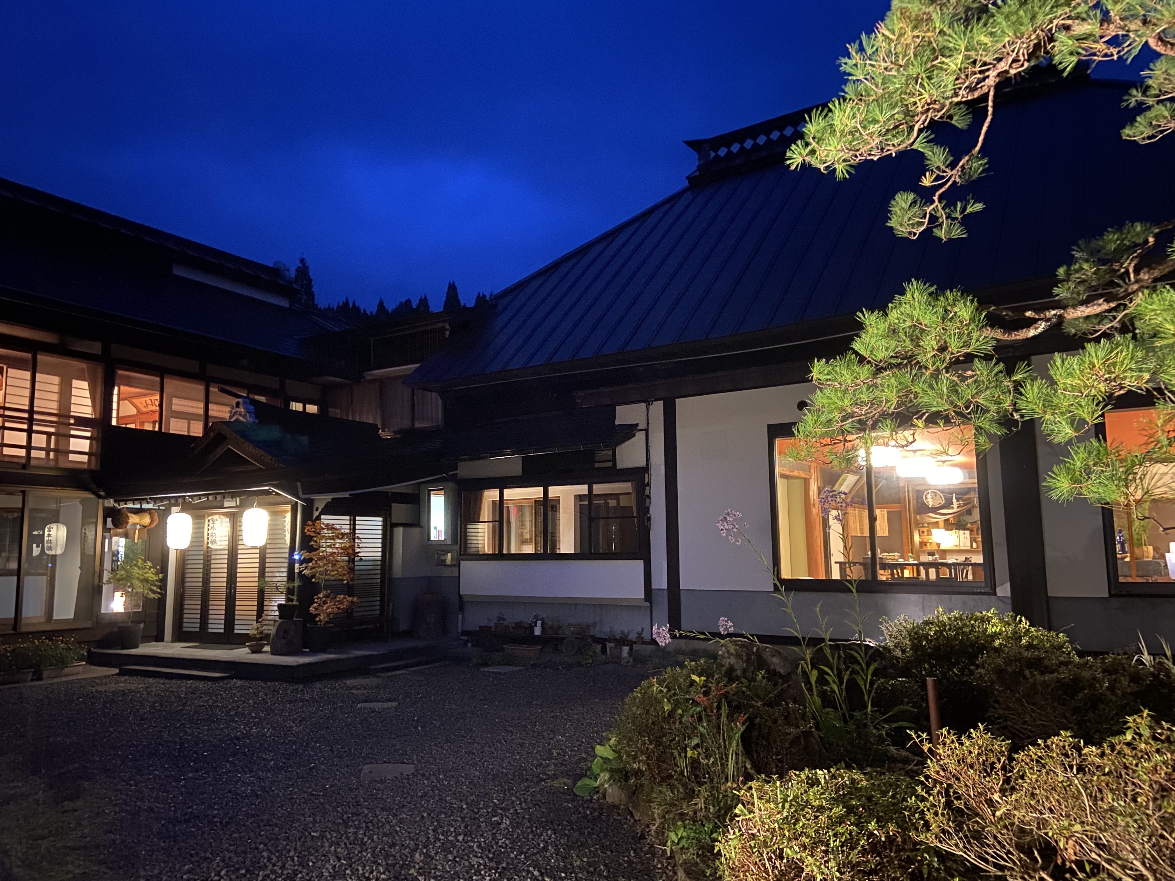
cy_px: 440
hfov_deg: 67.3
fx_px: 883
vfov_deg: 53.1
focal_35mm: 26
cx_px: 588
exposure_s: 1/8
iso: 800
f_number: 1.8
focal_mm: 4.25
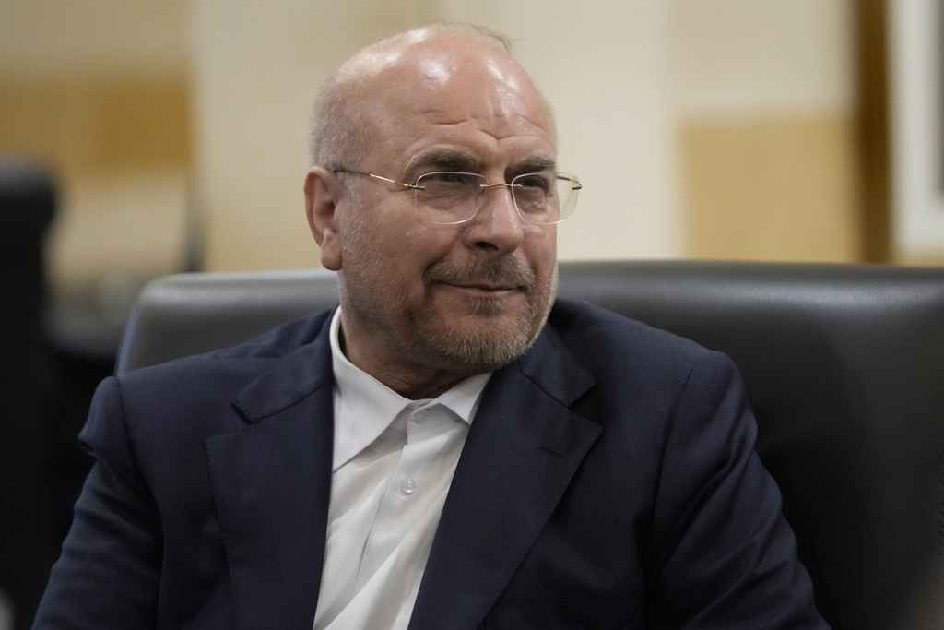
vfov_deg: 6.9
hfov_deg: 10.3
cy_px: 315
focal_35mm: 200
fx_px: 5245
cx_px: 472
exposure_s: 1/250
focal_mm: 200
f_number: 2.8
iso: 4000
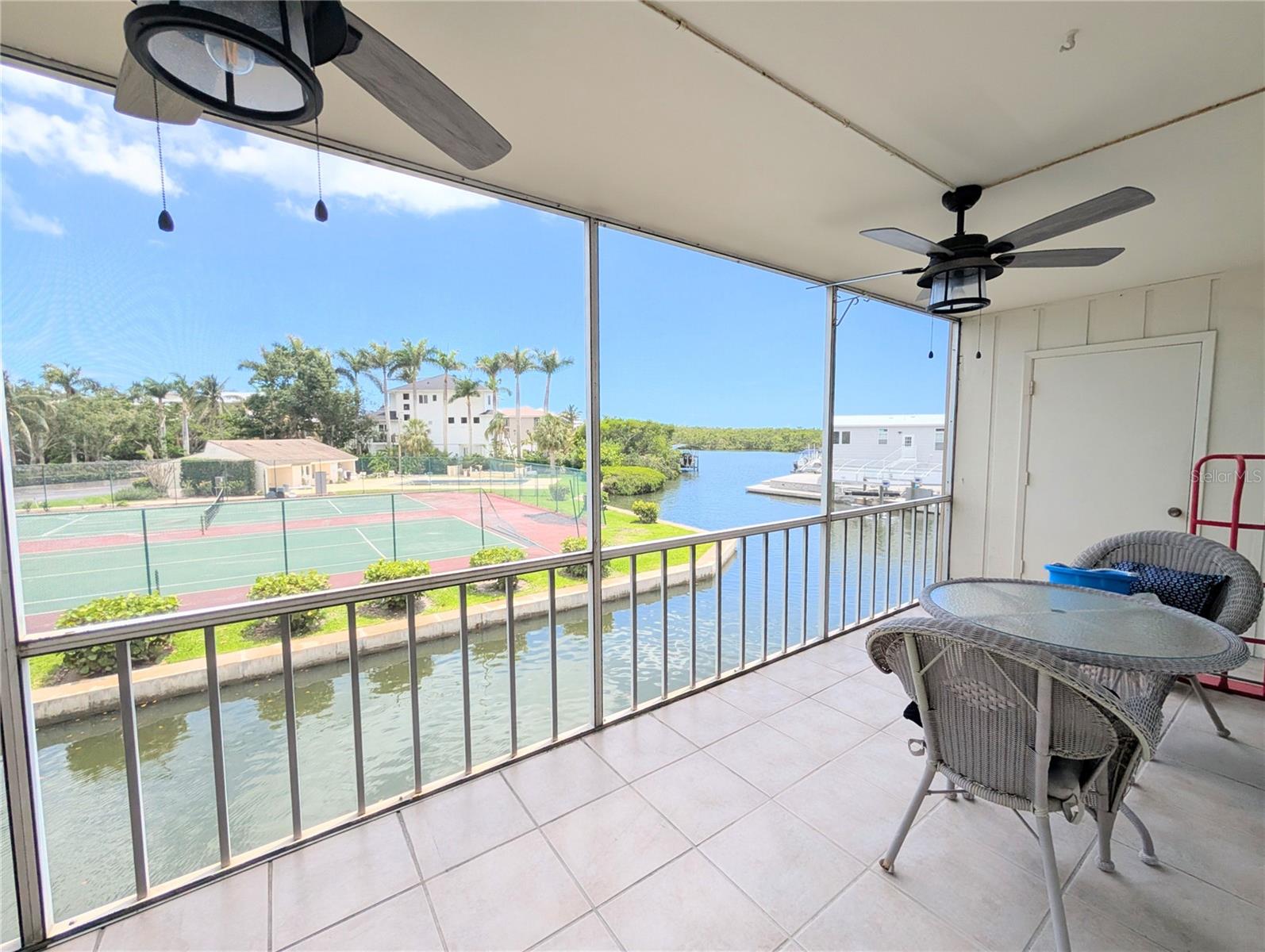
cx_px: 632
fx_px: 439
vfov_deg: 94.6
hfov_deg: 110.5
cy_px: 476
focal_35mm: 12
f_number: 1.7
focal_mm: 2.02
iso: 55
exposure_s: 1/1582
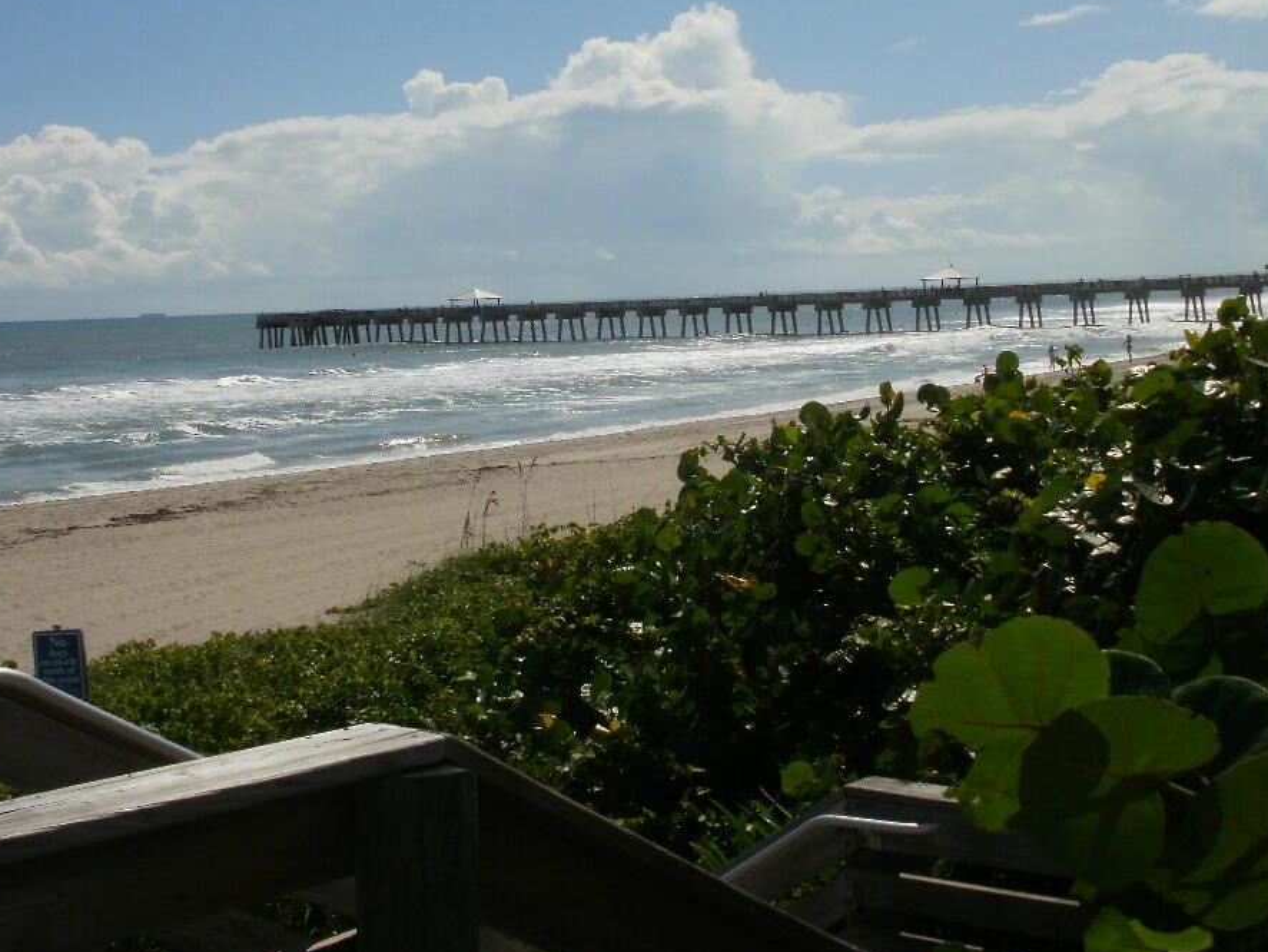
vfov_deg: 27.8
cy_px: 285
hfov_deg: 36.8
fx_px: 1905
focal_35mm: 52
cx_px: 664
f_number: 5.6
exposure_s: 1/1600
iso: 100
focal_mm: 6.3
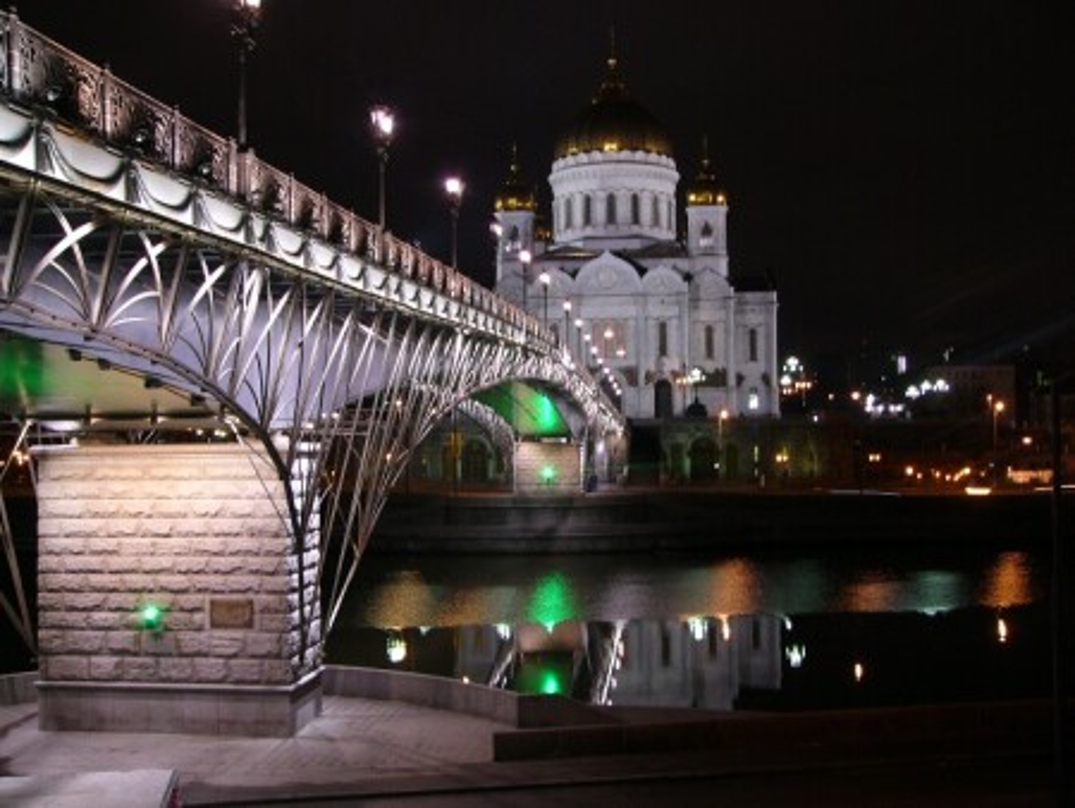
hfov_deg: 46.8
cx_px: 538
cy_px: 404
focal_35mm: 40
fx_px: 1243
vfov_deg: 36.0
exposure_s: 1/2
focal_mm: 6.7
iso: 50
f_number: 3.3
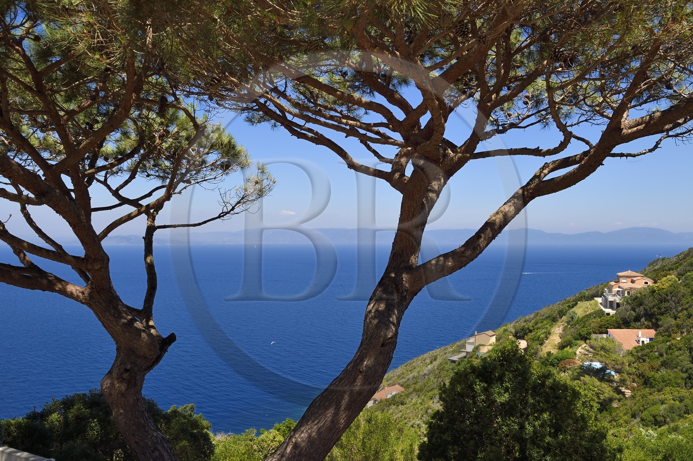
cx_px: 346
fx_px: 500
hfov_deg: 69.4
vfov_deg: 49.5
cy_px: 230
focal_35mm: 26
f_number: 13
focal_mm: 26
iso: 200
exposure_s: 1/250
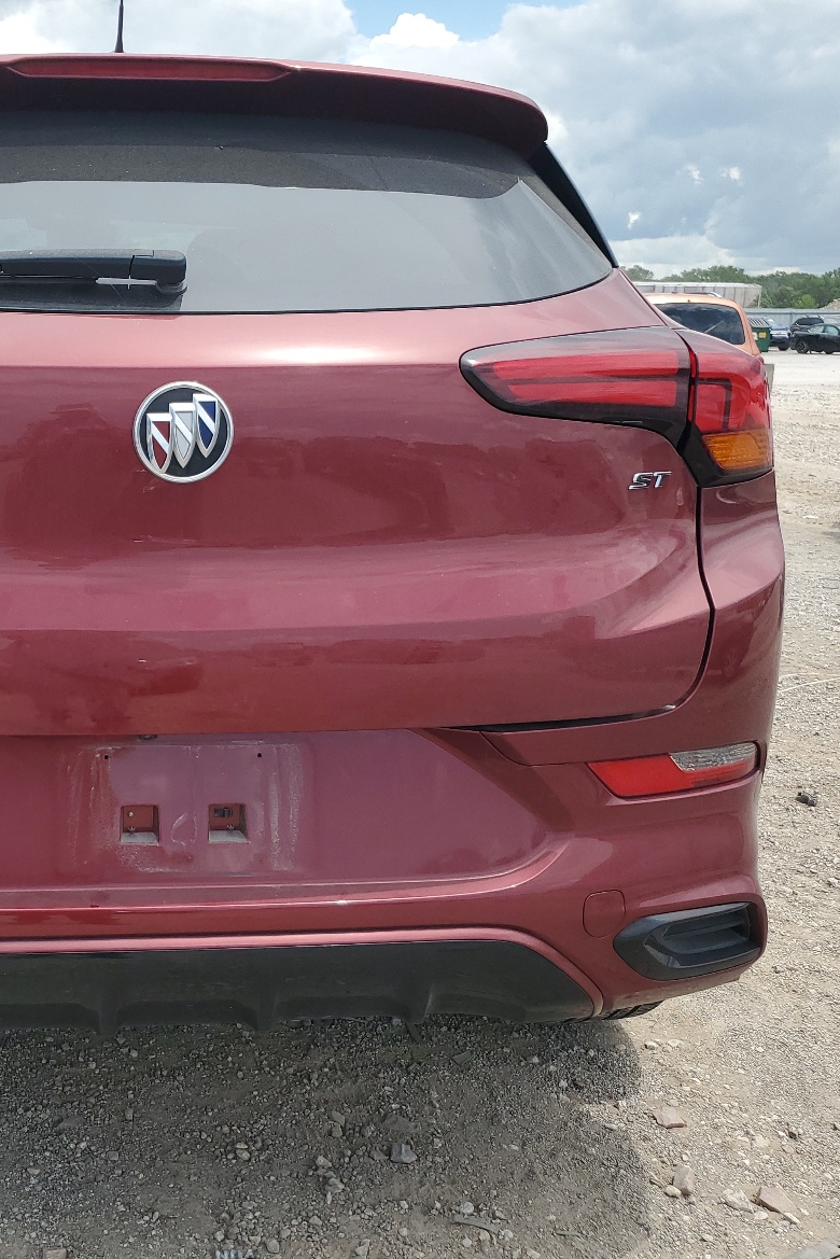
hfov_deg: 34.4
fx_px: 1294
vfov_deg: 51.9
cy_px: 637
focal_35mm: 37
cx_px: 123
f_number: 1.5
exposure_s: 1/1667
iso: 50
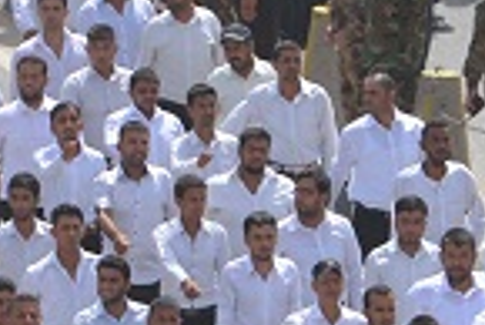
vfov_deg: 1.4
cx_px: 423
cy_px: 745
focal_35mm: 997
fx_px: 13445
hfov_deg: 2.1
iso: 200
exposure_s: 1/640
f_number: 6.3
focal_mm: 160
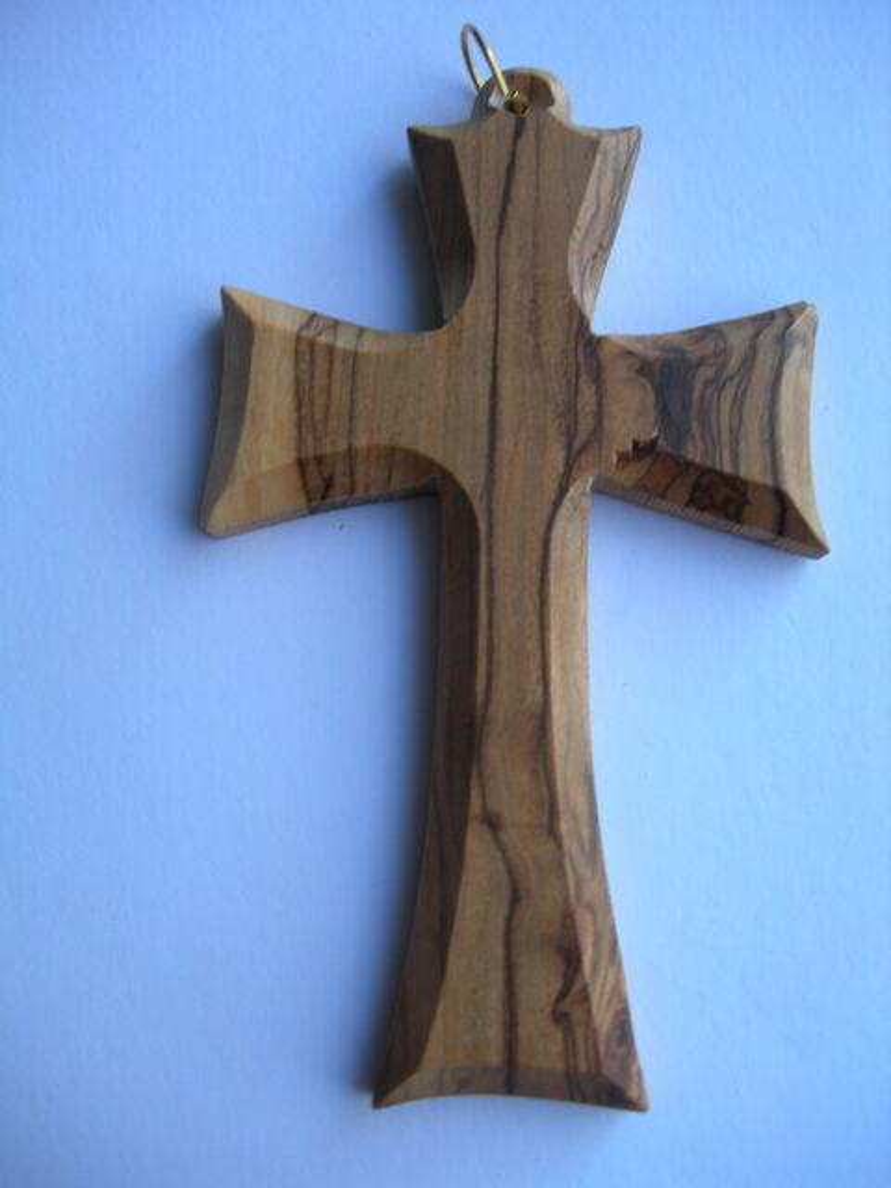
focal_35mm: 38
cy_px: 594
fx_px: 1304
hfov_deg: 37.7
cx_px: 446
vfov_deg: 49.0
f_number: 2.8
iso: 50
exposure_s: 1/47.6
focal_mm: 7.8
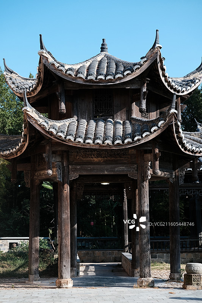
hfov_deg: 18.2
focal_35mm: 75
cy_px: 152
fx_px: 631
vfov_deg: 27.0
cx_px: 101
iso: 250
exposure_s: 1/250
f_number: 7.1
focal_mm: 50
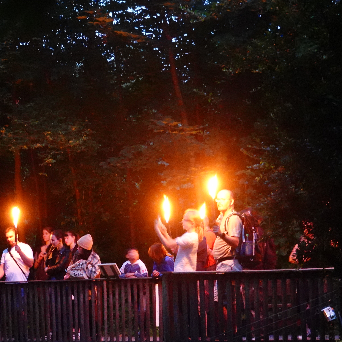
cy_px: 229
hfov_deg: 14.3
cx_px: -7
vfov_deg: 14.5
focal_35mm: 120
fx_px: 1341
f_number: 4
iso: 3200
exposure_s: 1/3
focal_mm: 23.86
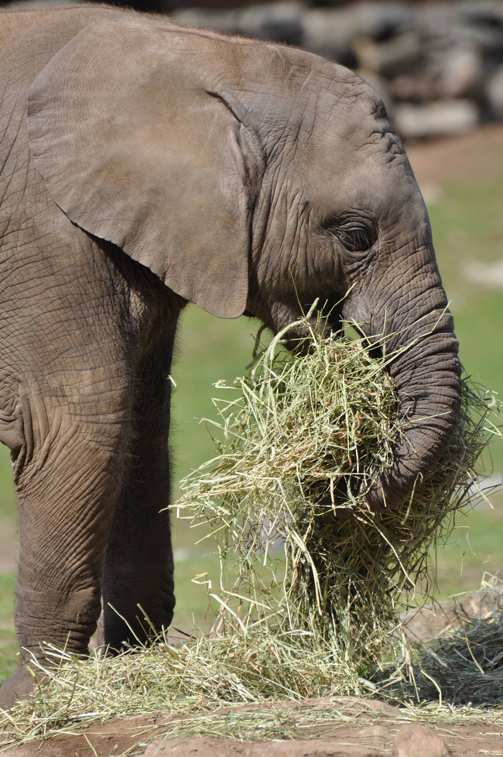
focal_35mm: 450
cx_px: 252
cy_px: 378
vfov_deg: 4.6
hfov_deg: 3.0
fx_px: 9453
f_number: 5.6
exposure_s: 1/500
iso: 200
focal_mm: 300
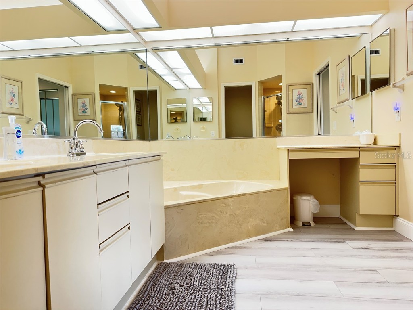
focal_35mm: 24
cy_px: 155
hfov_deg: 71.6
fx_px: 286
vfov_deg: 56.8
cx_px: 206
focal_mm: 6.86
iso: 160
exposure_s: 1/120
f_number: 1.78
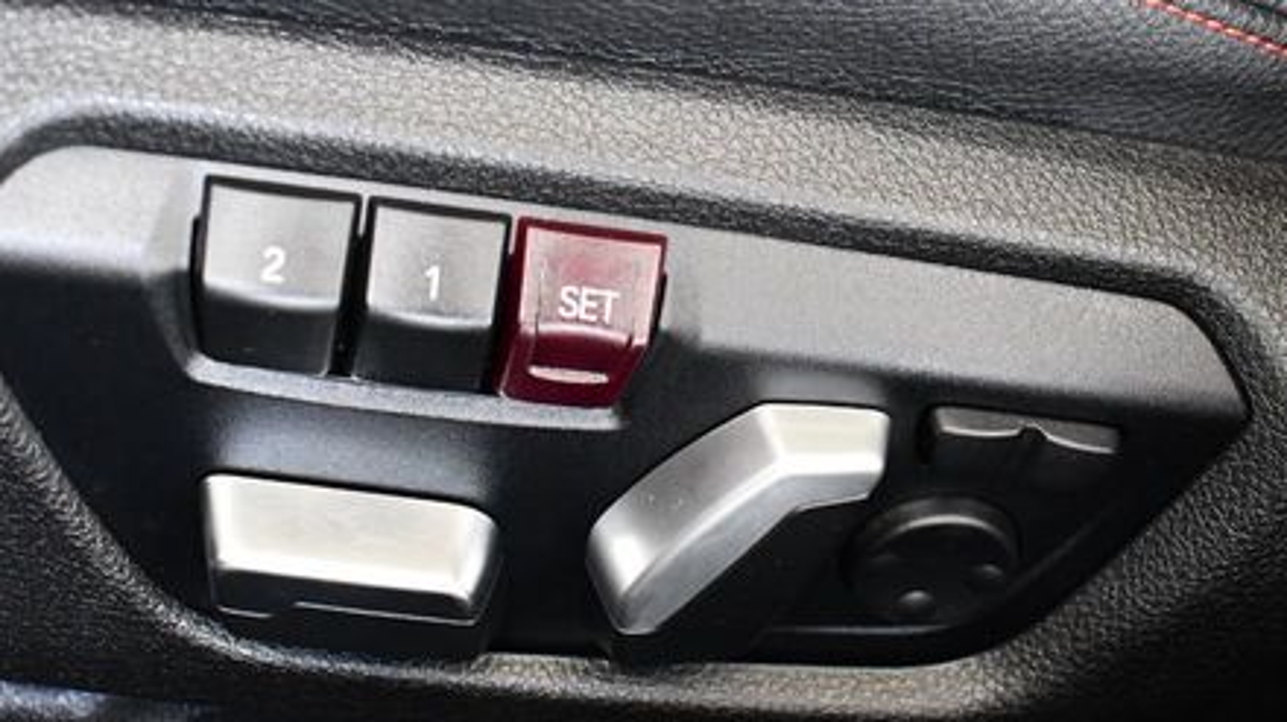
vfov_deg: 21.8
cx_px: 725
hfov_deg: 37.8
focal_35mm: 55
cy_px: 297
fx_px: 1876
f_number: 3.5
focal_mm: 18
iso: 3200
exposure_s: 1/80
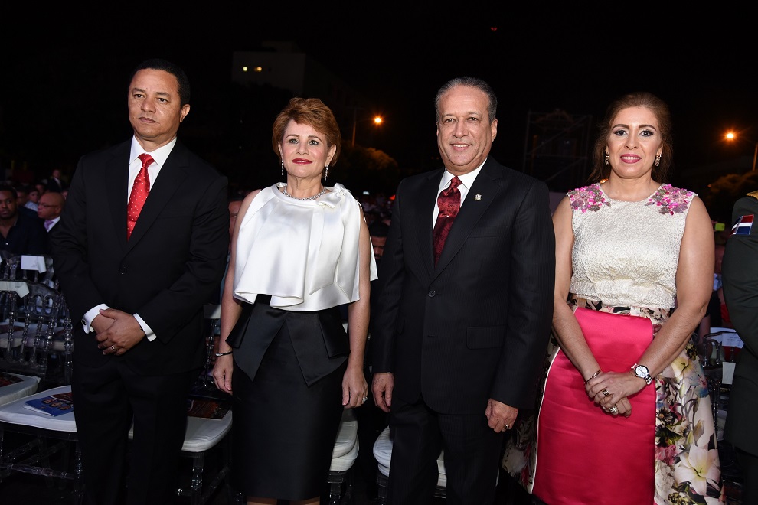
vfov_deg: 43.6
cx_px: 379
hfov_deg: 61.9
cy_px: 252
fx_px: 632
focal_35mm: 30
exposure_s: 1/60
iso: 1000
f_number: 4.5
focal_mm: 30
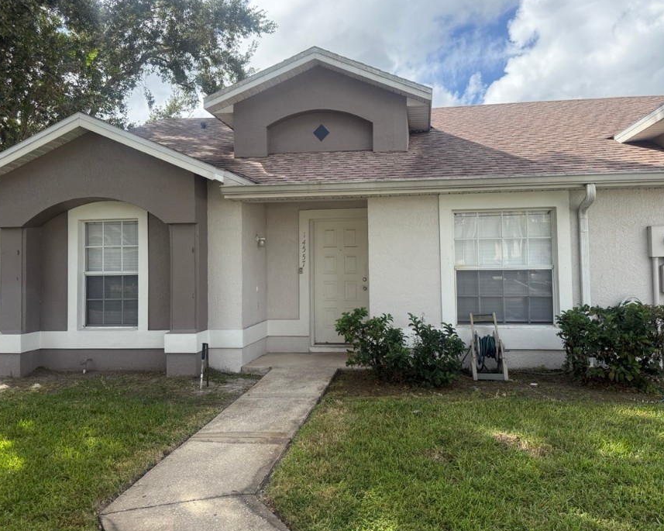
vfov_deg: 51.4
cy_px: 243
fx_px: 550
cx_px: 349
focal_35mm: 28
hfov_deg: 62.2
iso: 100
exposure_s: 1/2445
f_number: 1.78
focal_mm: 6.76
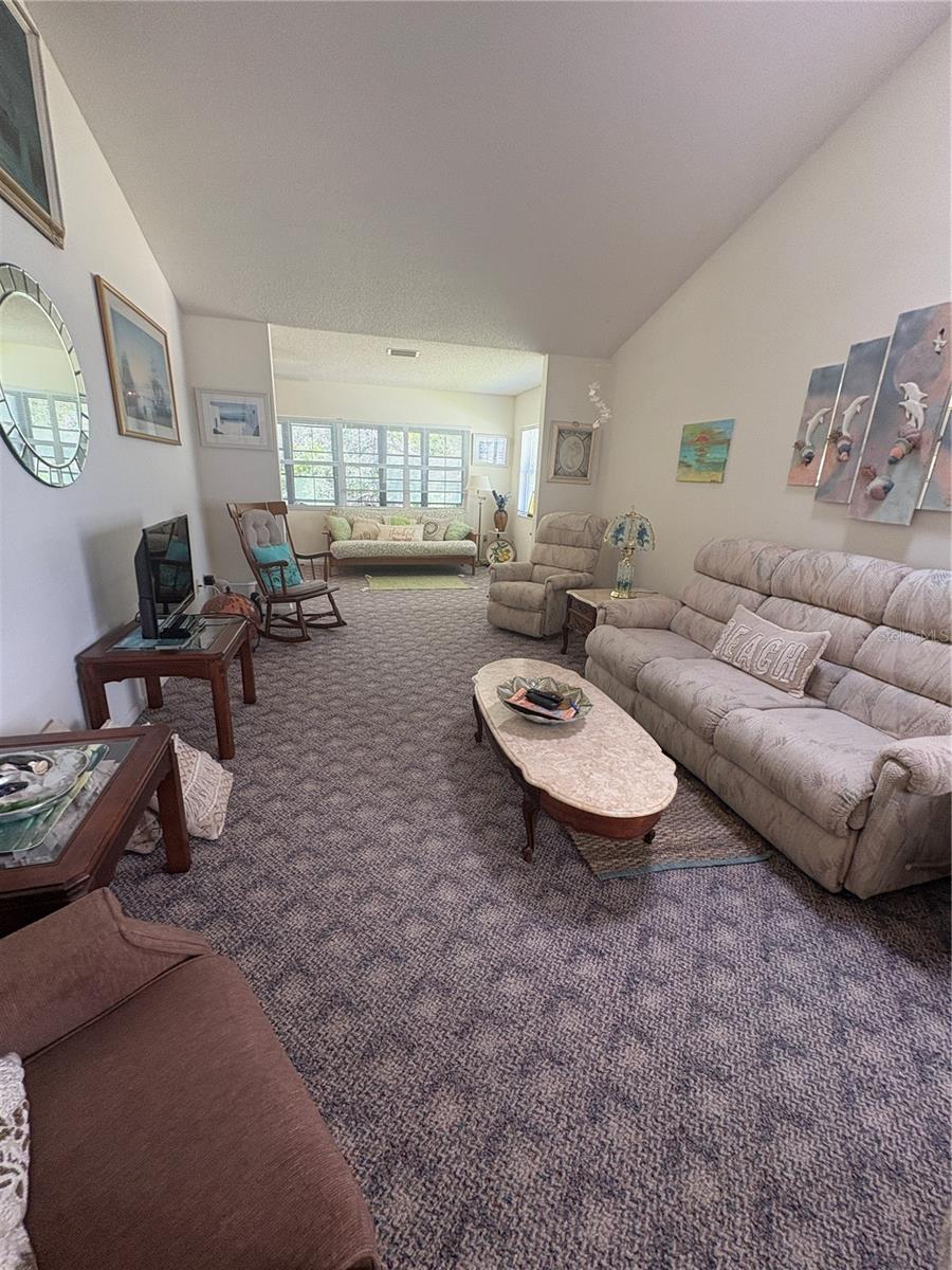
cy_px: 635
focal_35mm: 14
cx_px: 476
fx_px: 513
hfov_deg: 85.7
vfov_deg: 102.1
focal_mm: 2.22
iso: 160
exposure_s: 1/60
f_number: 2.2
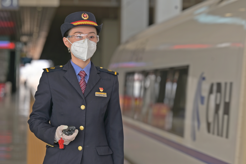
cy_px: 82
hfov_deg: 12.5
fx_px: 1127
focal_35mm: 165
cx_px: 123
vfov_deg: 8.3
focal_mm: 165
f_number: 5.6
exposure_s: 1/60
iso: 100
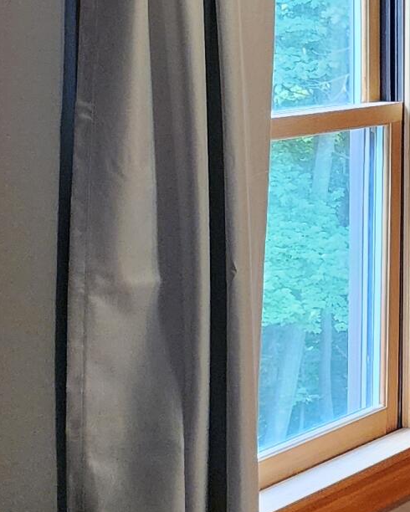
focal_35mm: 110
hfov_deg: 10.2
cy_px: -37
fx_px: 1668
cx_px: 1239
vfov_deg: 17.0
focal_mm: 6.4
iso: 640
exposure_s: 1/120
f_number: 1.8
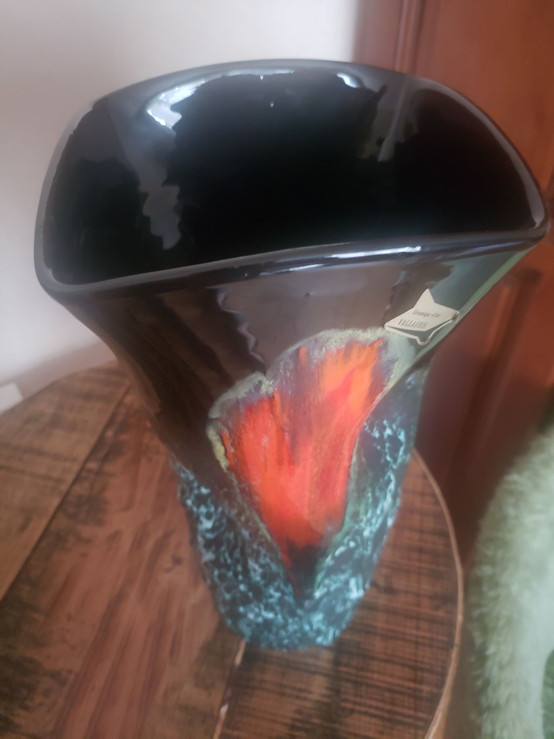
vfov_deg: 67.3
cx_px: 277
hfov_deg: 53.1
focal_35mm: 26
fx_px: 555
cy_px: 370
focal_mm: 4.3
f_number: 1.5
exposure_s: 1/10
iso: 1000
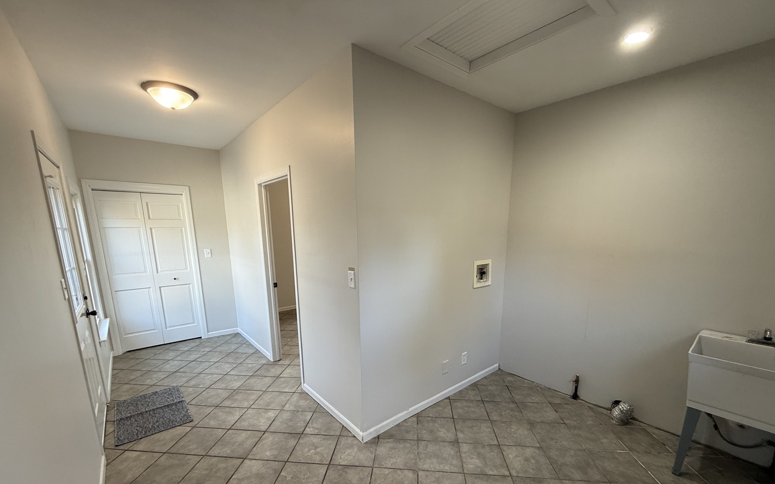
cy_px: 292
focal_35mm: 15
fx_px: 317
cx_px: 387
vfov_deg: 73.9
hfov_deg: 101.5
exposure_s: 1/120
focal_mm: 2.22
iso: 160
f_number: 2.2
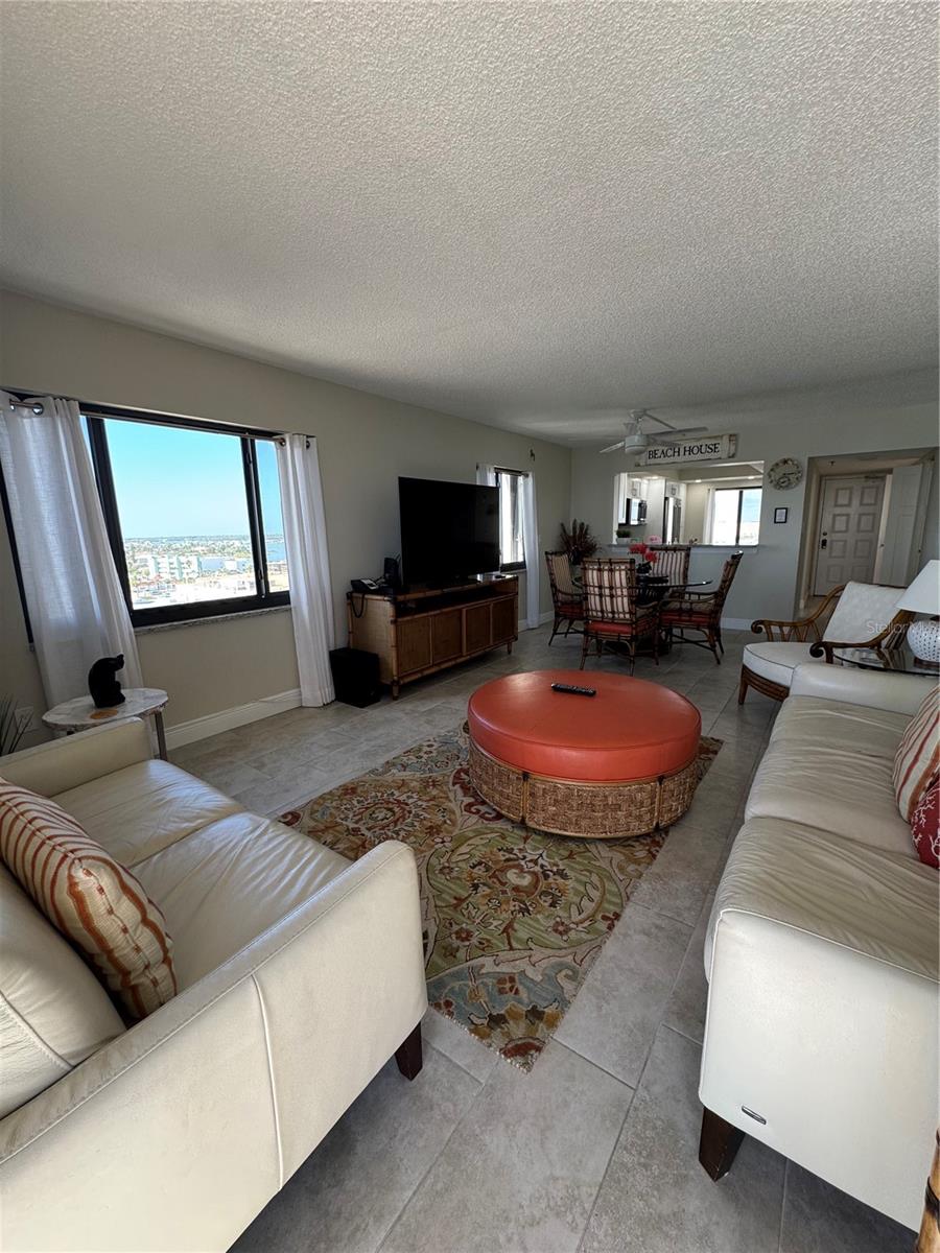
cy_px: 626
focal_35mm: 14
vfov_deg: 102.1
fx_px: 507
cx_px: 470
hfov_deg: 85.7
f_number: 2.2
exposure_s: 1/99
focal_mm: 2.22
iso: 80
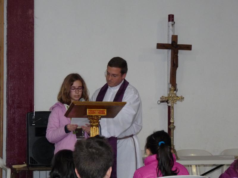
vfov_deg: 12.9
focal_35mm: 115
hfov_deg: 17.1
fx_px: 791
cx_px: 119
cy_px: 89
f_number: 3.4
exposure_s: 1/40
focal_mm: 14.4
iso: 320
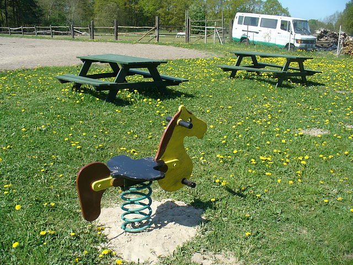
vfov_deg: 38.7
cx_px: 176
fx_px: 377
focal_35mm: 37
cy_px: 132
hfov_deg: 50.1
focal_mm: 6.1
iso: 80
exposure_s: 1/250
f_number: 5.6
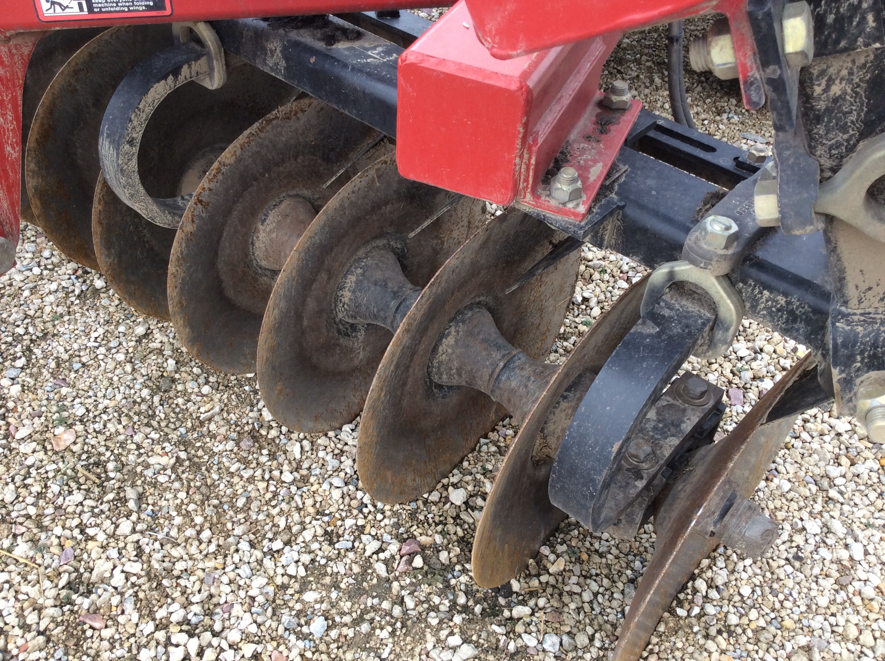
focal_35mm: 32
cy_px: 330
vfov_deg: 44.1
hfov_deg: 56.9
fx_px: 817
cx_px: 442
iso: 40
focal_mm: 3.3
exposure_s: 1/120
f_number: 2.4
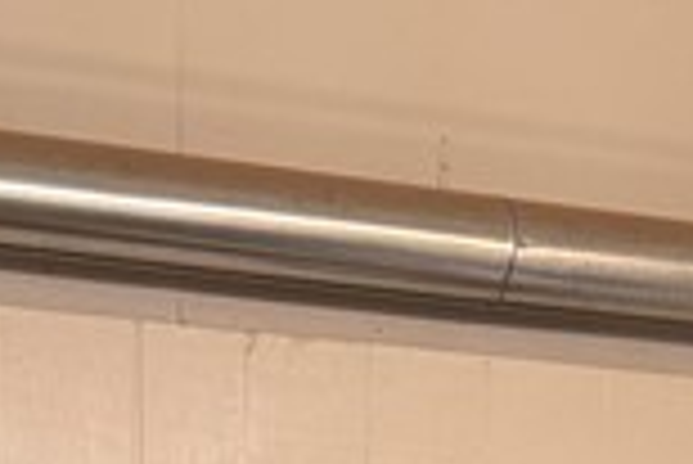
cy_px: 1563
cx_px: 202
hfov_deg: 12.3
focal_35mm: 166
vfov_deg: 7.1
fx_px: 3198
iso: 200
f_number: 1.78
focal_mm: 6.76
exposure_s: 1/60
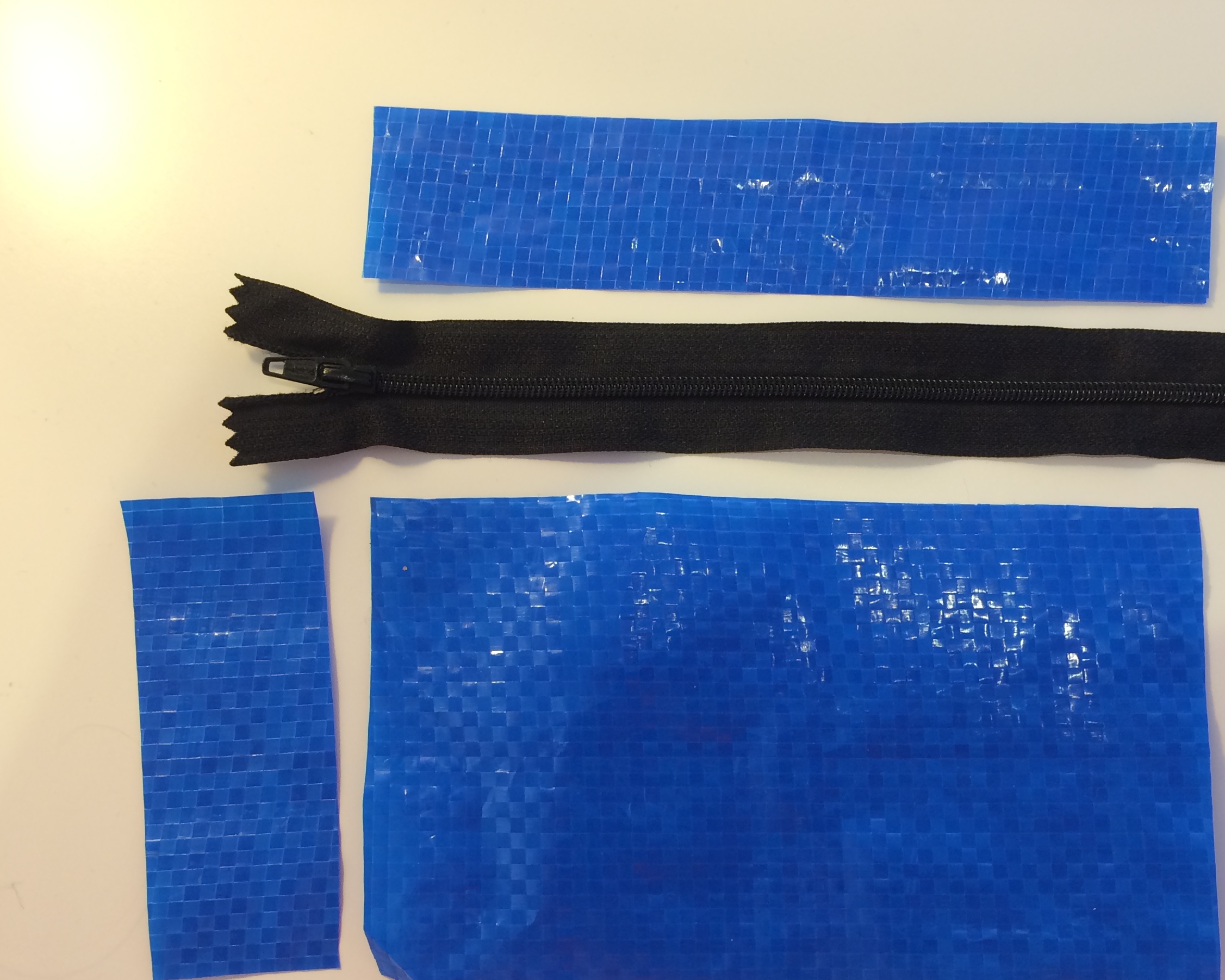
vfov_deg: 36.1
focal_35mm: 41
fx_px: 1487
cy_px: 657
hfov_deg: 44.5
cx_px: 747
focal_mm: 4.15
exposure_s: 1/33
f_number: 2.2
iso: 50
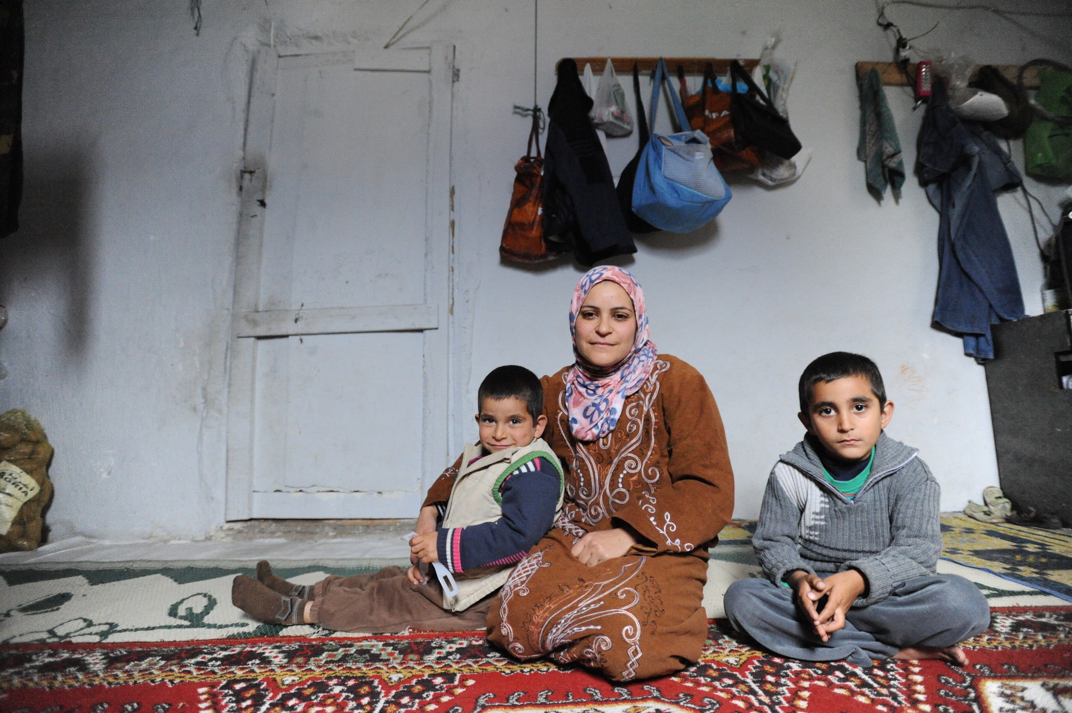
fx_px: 565
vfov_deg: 64.5
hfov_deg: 86.9
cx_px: 536
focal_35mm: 19
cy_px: 356
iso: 6400
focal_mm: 19
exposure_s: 1/160
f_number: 3.2
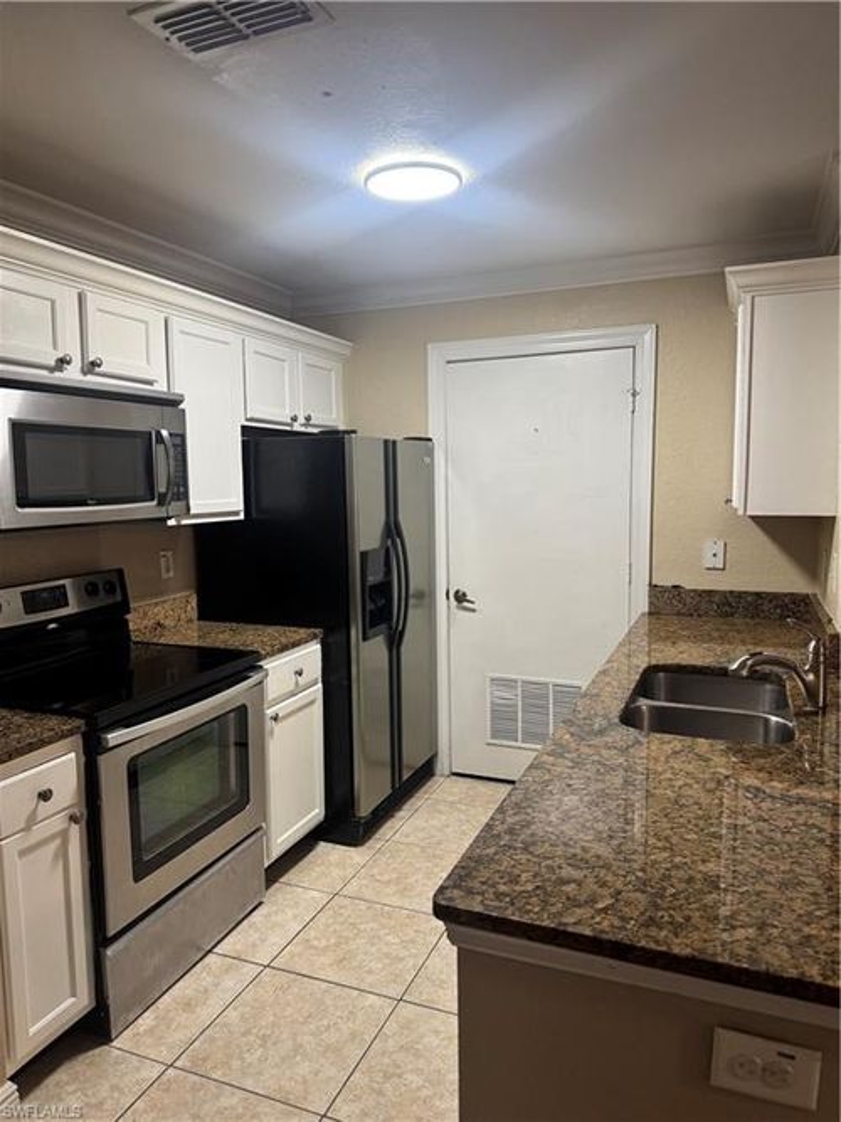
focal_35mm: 24
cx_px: 420
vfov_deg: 71.6
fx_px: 778
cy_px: 561
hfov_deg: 56.8
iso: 200
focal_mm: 6.76
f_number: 1.78
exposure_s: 1/86
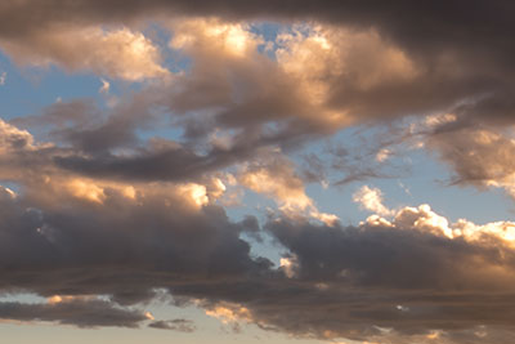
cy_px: 474
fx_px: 1030
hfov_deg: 22.8
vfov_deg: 17.5
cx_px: -258
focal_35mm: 72
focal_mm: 10
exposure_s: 1/30
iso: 100
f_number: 11
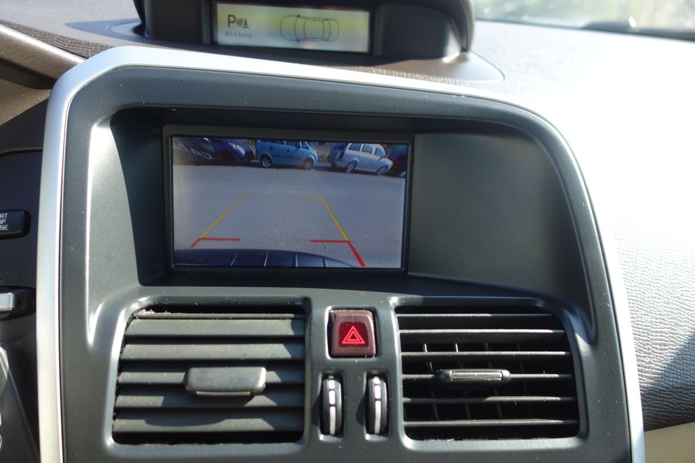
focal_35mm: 28
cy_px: 232
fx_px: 541
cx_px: 348
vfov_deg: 46.4
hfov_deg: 65.5
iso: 125
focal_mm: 10.4
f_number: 1.8
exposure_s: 1/400
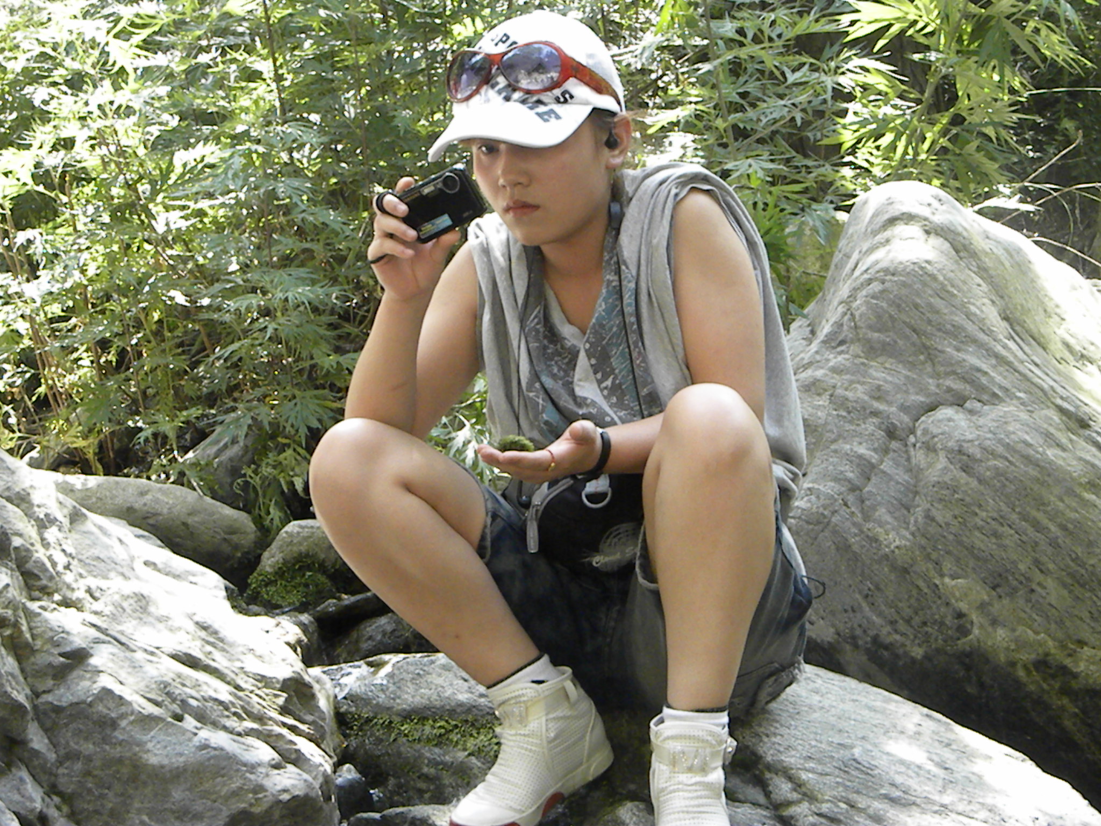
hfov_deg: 15.3
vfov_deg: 11.5
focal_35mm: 129
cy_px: 413
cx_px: 550
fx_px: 4103
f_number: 6.3
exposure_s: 1/225
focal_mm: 23
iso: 640
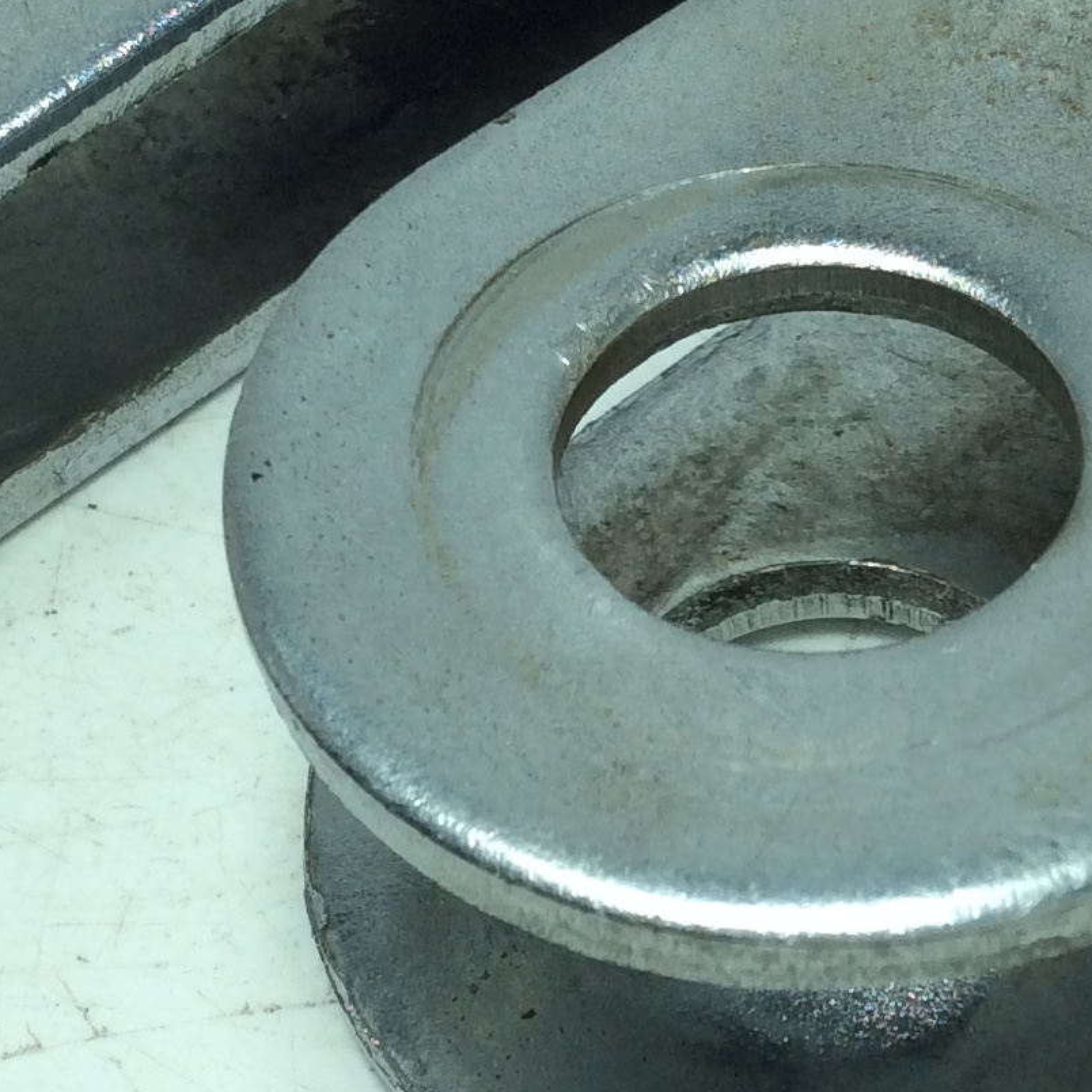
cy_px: 225
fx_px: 3248
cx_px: 431
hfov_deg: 19.1
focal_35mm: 91
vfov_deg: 18.9
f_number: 2.4
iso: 32
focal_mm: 3.3
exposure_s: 1/353
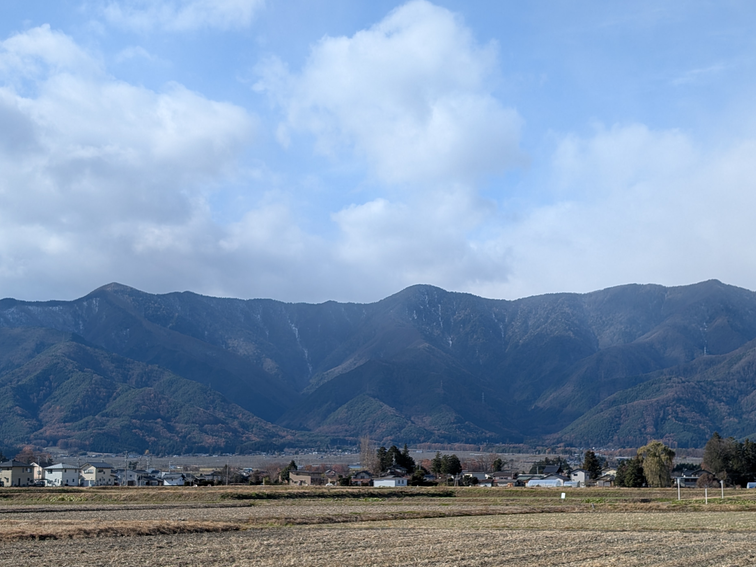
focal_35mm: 54
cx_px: 416
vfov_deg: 27.0
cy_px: 301
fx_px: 1179
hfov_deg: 35.5
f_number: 1.68
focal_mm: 6.9
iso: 23
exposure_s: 1/1323
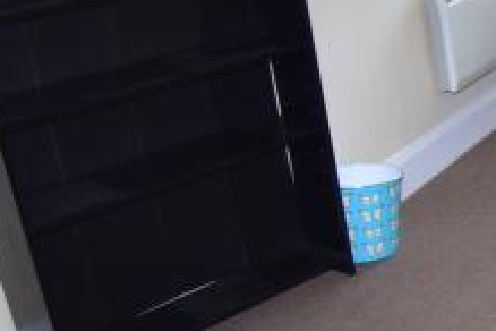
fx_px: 964
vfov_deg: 19.4
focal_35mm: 70
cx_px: 931
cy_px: 110
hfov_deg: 19.7
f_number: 5
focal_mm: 10
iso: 400
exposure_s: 1/100
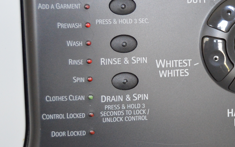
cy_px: 58
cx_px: 198
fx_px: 679
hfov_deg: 19.4
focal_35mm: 106
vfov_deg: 12.3
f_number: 4.5
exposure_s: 1/60
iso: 2000
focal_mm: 35
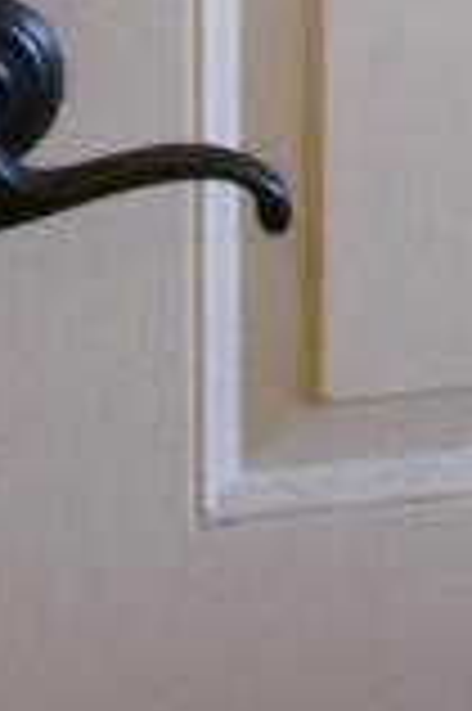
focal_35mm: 146
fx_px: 2877
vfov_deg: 11.7
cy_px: -945
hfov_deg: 9.3
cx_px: 551
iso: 250
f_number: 3.5
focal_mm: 20
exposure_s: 1/30
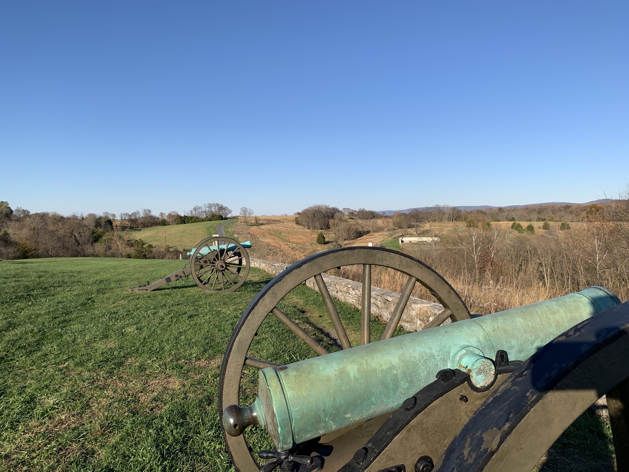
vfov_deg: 53.1
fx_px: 472
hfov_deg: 67.3
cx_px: 314
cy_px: 236
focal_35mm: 26
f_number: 1.8
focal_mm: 4.25
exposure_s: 1/2160
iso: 25
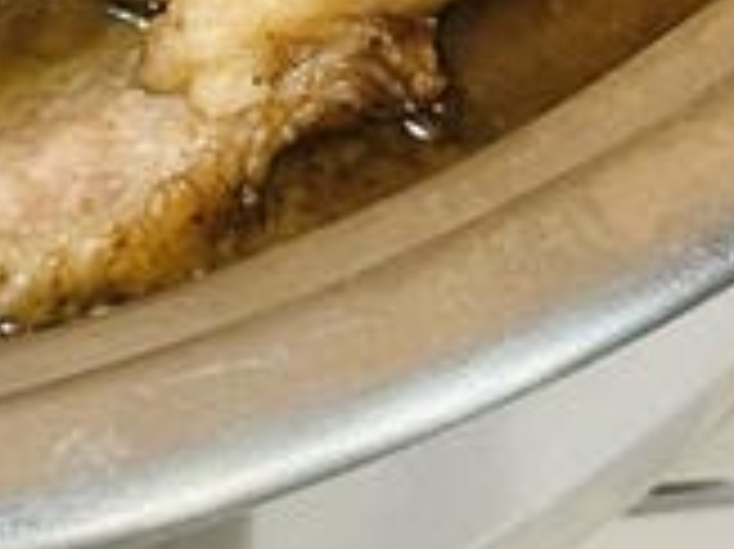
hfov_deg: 5.5
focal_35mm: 353
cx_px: -612
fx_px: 7480
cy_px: -1089
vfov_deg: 4.1
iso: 160
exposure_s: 1/60
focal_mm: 6.86
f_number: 1.78
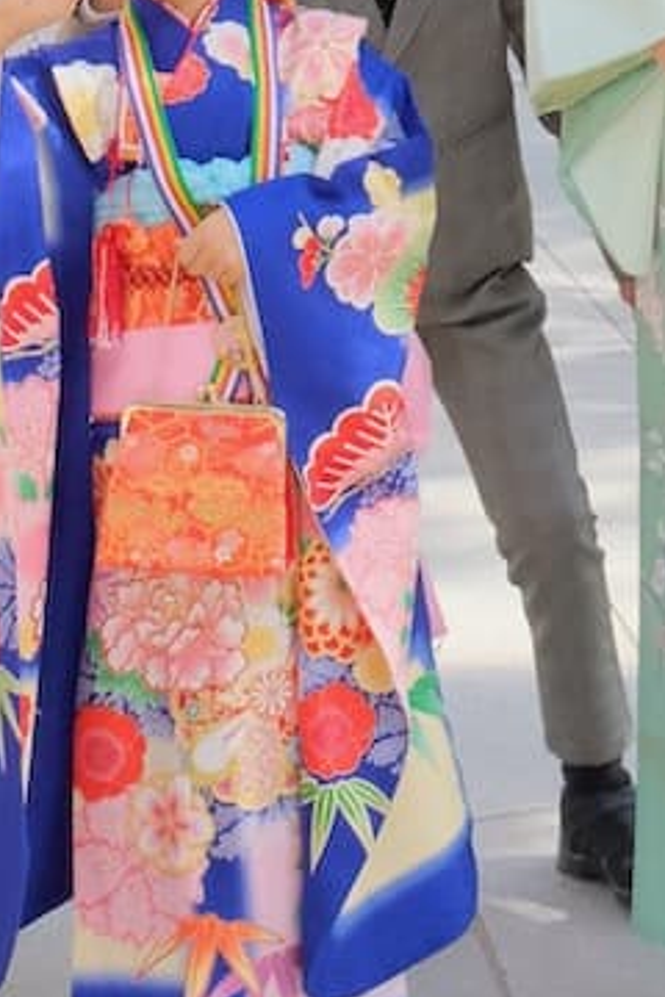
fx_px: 3352
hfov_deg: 11.1
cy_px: -731
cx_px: 784
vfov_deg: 15.0
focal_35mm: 121
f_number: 7.1
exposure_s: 1/640
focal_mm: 19.2
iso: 3200
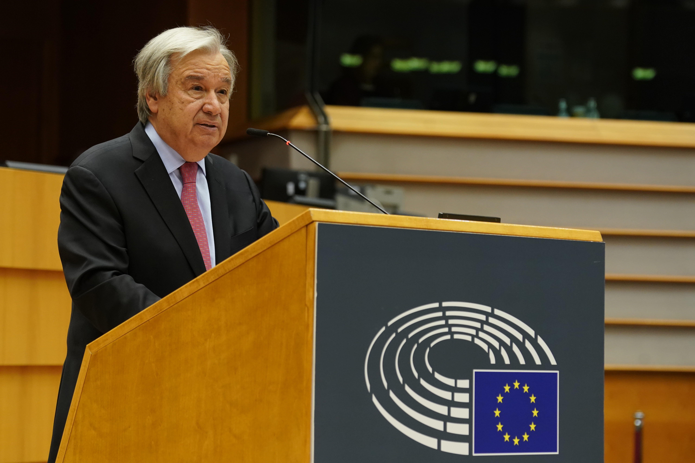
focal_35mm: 121
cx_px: 348
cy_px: 232
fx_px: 2336
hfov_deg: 16.9
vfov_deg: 11.3
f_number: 5
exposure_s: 1/320
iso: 3200
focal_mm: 121
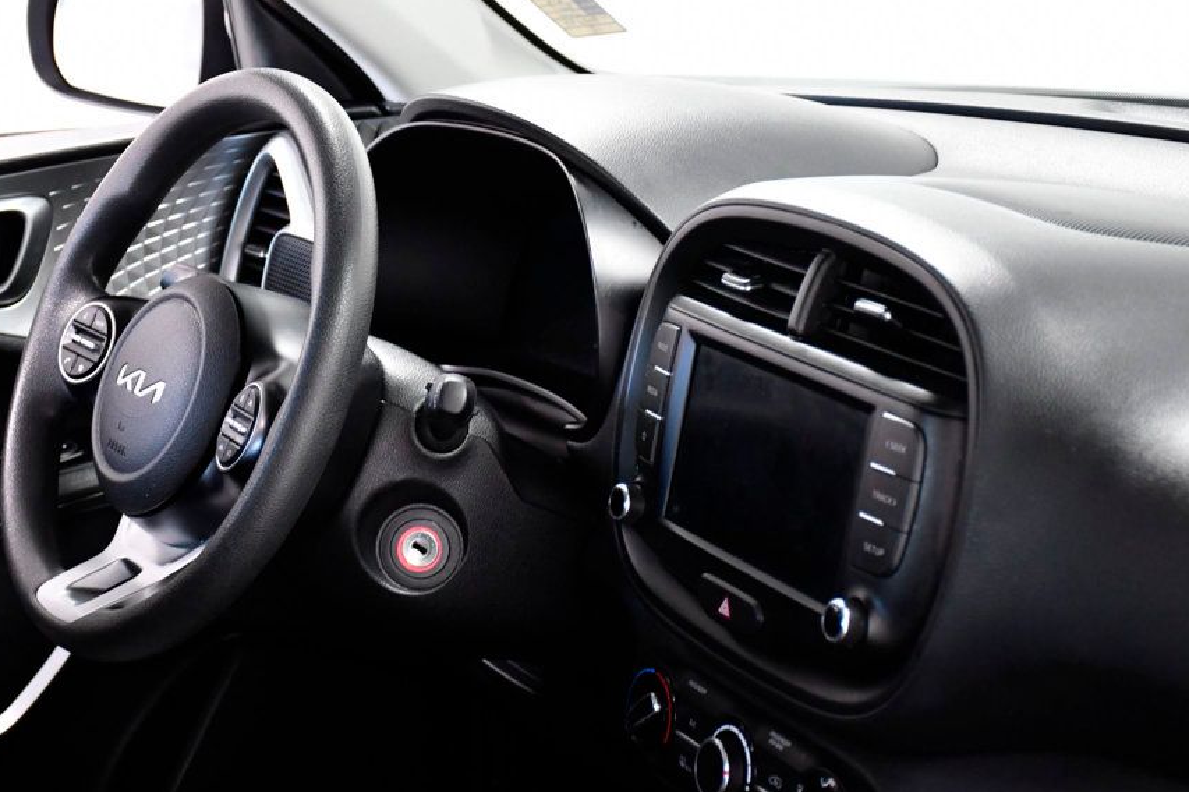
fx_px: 2971
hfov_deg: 22.6
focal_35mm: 90
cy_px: 382
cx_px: 499
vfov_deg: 15.2
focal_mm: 50
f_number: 4.8
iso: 2500
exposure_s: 1/100
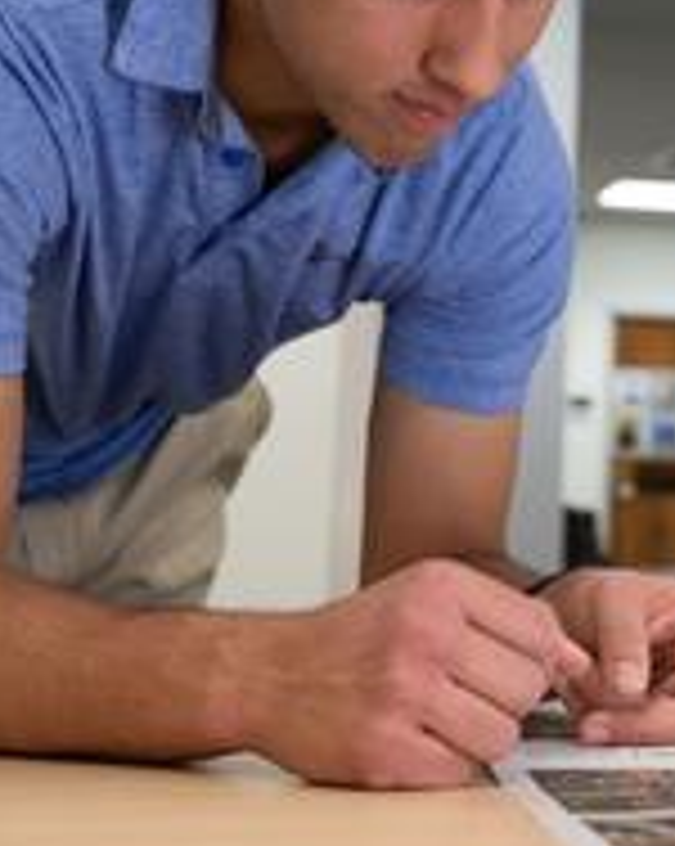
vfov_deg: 23.6
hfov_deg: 18.2
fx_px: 2001
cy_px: 218
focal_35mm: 80
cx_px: 792
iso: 1000
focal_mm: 32
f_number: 4
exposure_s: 1/100
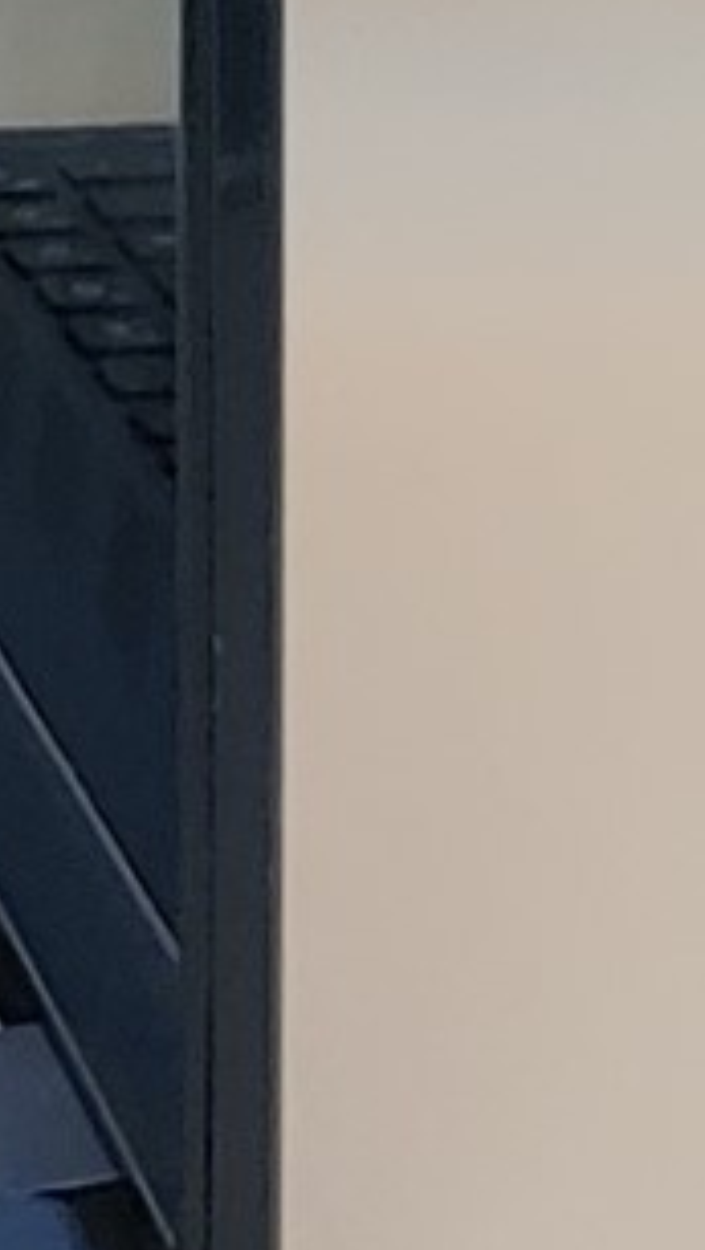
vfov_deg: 9.4
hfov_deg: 5.1
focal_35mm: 225
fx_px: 7467
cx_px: -1479
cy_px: -423
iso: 50
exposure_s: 1/71
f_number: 1.8
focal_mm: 4.36
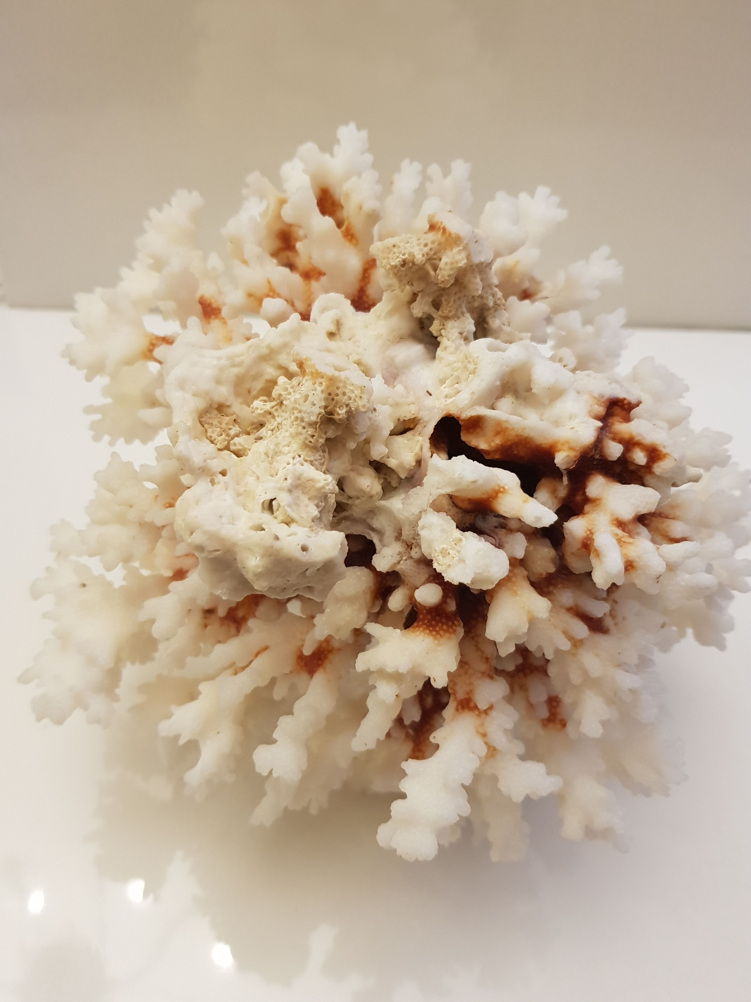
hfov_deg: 51.3
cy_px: 507
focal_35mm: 27
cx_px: 368
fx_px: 781
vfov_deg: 65.3
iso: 250
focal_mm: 4.2
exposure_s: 1/25
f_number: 1.7
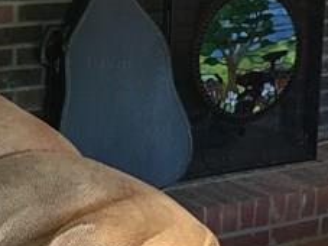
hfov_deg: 15.0
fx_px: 1241
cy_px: 33
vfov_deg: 11.2
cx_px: 223
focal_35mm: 131
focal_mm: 4.15
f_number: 2.2
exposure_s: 1/17
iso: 200
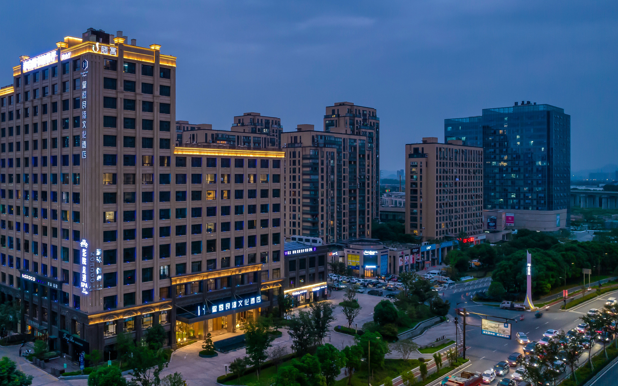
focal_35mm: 32
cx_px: 215
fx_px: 539
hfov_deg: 58.5
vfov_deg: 39.4
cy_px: 177
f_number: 2.8
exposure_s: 1/60
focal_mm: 8.4
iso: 800
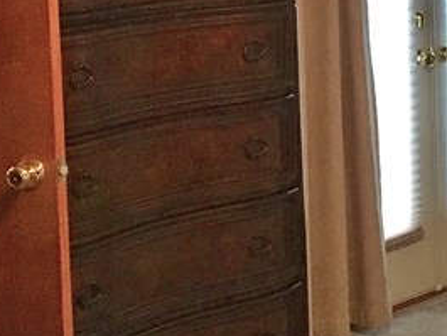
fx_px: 1447
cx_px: 703
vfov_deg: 12.9
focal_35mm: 112
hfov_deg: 15.9
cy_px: -61
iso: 200
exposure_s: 1/20
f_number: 2.2
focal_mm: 4.15
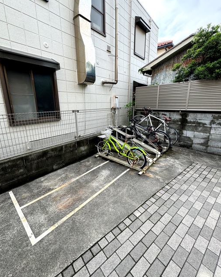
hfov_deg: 84.0
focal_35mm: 15
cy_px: 132
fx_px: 123
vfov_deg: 96.8
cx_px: 108
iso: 40
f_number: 2.2
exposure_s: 1/322
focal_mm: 2.22
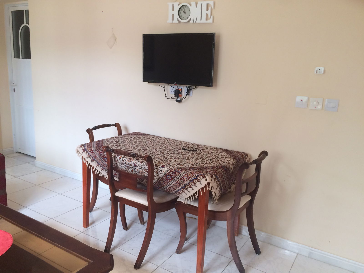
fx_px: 305
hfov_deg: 61.7
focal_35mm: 29
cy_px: 136
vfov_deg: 48.2
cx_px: 182
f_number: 2.2
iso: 40
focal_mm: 4.15
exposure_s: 1/33
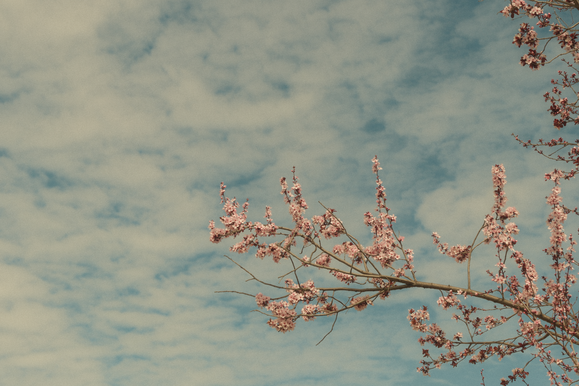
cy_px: 193
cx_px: 290
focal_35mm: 71
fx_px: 1142
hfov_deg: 28.5
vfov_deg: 19.2
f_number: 5.6
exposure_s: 1/680
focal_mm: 47.2
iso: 125
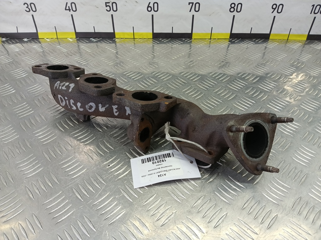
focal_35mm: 23
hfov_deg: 73.9
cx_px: 160
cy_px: 120
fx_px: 213
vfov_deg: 58.9
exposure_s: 1/50
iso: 140
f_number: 1.6
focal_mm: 4.11
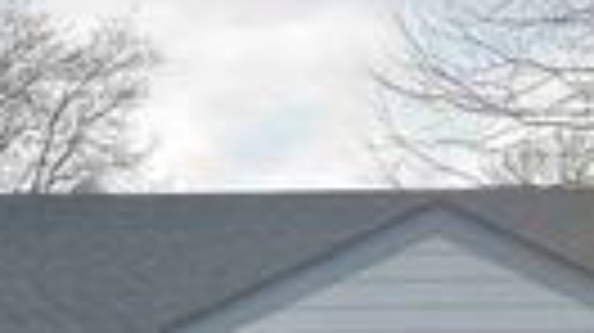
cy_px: 641
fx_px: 1558
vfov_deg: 11.2
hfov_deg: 21.6
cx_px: 306
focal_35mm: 99
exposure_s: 1/779
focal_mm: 6.86
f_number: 1.78
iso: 80
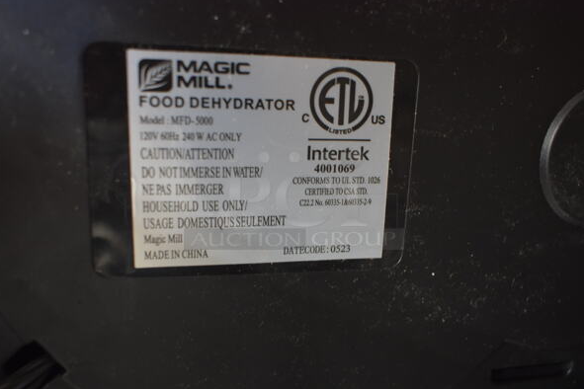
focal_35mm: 31
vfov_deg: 42.3
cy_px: 197
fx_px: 503
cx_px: 294
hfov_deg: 60.3
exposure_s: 1/30
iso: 1000
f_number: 3.5
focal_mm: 20
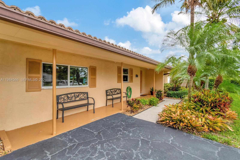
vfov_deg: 77.3
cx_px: 120
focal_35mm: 15
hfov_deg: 100.4
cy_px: 80
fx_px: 100
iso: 500
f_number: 8
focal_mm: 10
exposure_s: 1/1000
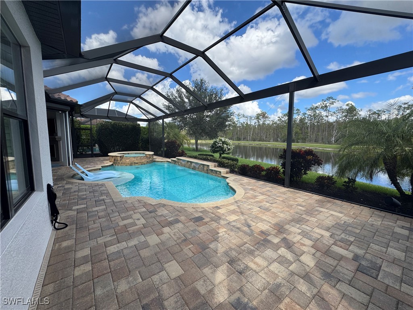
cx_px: 206
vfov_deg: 85.7
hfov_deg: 102.1
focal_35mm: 14
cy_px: 155
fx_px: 167
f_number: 2.2
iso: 40
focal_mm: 2.22
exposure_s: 1/582
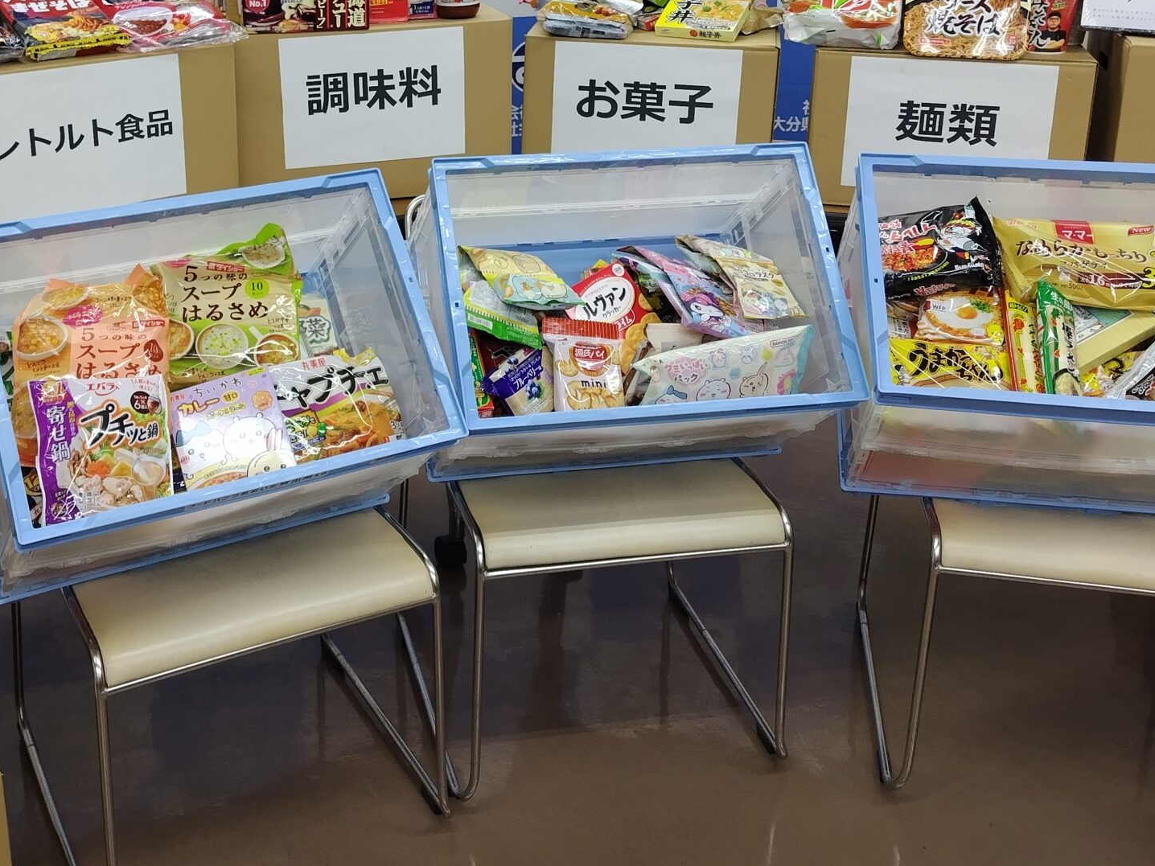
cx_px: 410
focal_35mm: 41
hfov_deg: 45.3
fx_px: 1368
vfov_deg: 34.0
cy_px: 166
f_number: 1.9
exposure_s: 1/120
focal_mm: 5.5
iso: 122
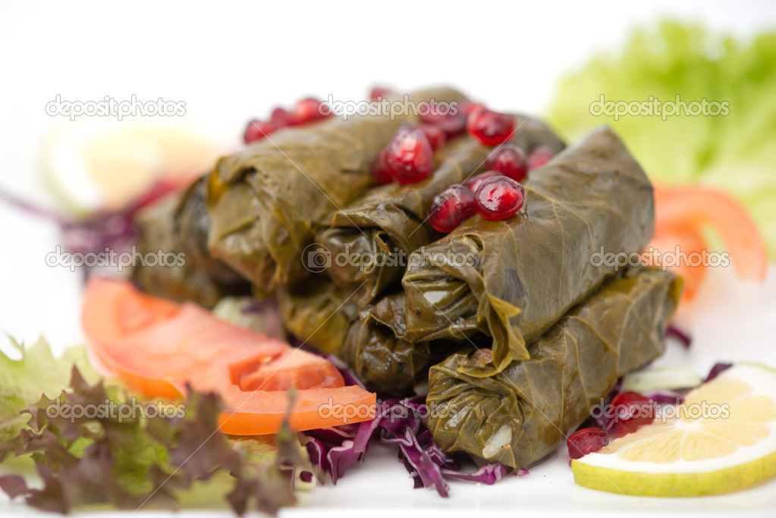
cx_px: 388
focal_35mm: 105
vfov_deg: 13.1
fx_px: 2264
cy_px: 259
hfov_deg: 19.4
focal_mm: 105
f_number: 5
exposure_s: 1/60
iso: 50
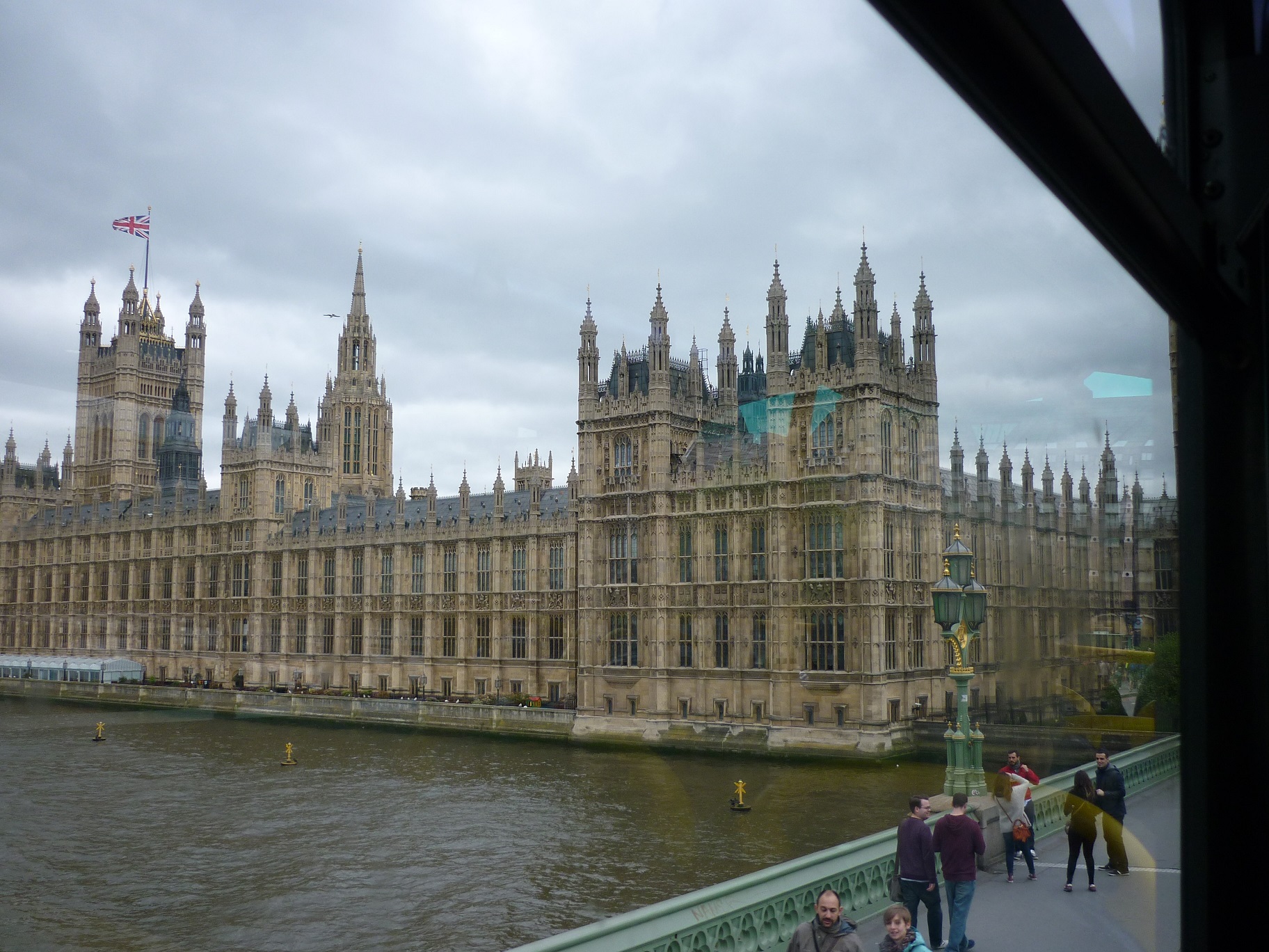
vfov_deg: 42.9
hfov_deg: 55.4
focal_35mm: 33
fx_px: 1210
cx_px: 634
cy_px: 476
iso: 80
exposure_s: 1/400
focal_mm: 5.5
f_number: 2.8
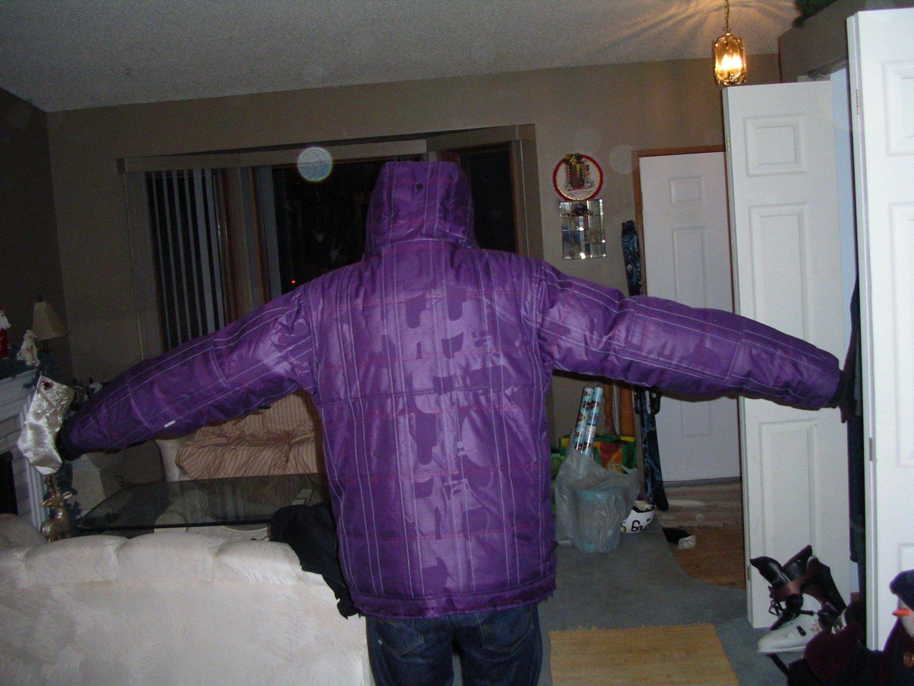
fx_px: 977
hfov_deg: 50.1
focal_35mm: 37
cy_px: 343
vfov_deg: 38.7
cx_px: 457
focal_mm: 5.7
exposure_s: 1/60
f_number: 2.8
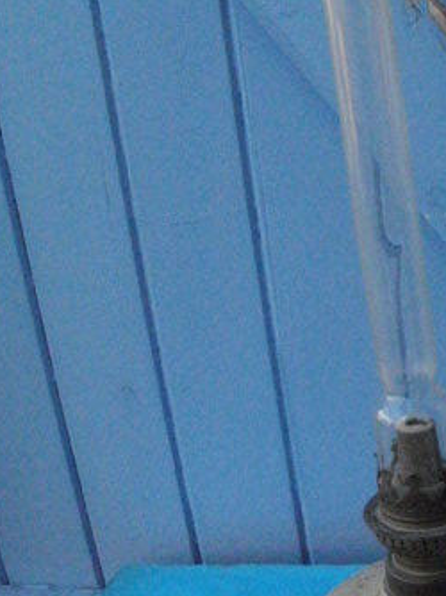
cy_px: 369
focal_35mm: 69
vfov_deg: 28.1
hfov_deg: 20.8
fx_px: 1187
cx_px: 405
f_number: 5.6
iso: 800
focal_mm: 6.3
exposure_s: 1/100
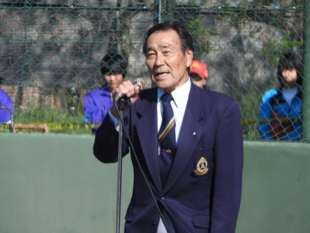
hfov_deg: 4.0
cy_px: 116
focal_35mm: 500
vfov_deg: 3.0
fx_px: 4478
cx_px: 155
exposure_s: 1/400
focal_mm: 89.6
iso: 100
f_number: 5.6
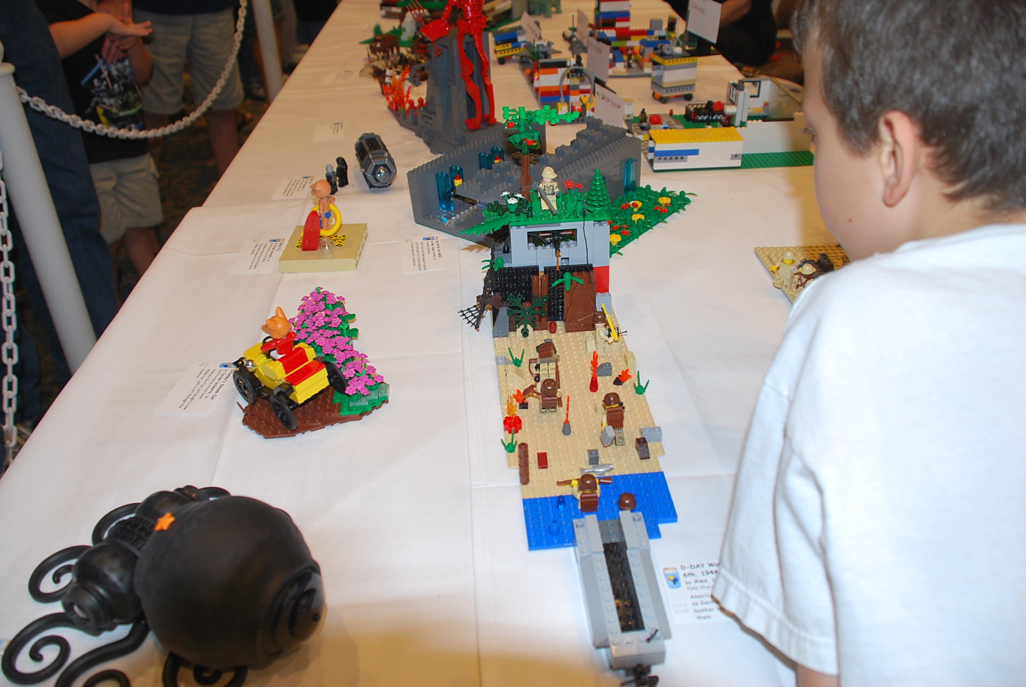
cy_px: 344
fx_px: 856
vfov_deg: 43.7
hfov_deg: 61.9
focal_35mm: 30
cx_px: 513
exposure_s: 1/60
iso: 200
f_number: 3.8
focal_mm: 20
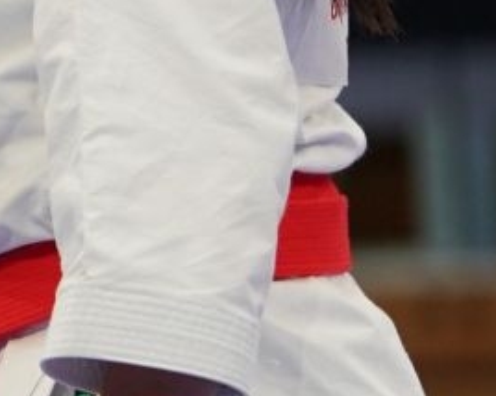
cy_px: 118
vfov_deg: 1.5
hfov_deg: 1.9
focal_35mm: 1035
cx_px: -901
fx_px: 15182
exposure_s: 1/500
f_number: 2.8
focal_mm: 164
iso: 800
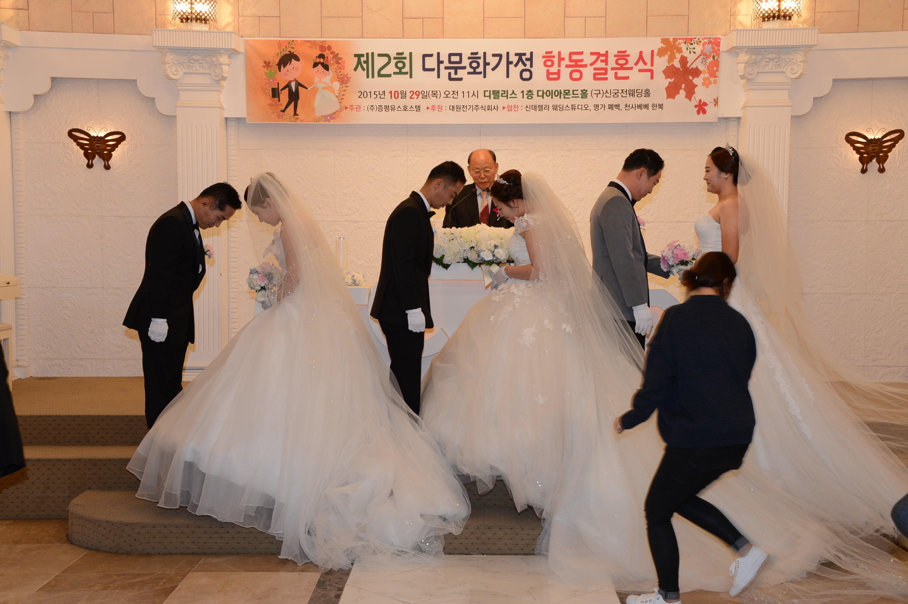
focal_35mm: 48
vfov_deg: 28.0
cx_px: 454
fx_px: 1210
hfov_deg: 41.1
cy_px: 302
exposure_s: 1/60
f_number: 7.1
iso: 800
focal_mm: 48
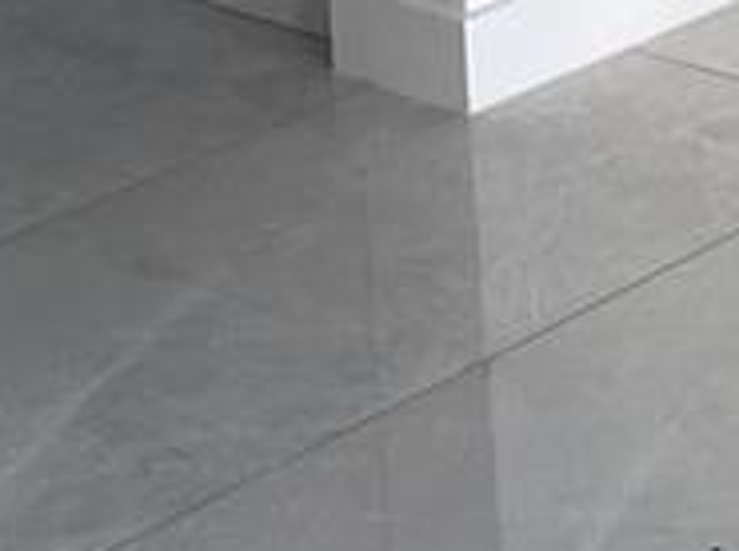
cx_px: 1238
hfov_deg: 11.1
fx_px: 3601
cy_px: -894
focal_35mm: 169
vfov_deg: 7.9
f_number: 1.8
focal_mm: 4.25
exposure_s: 1/120
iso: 32
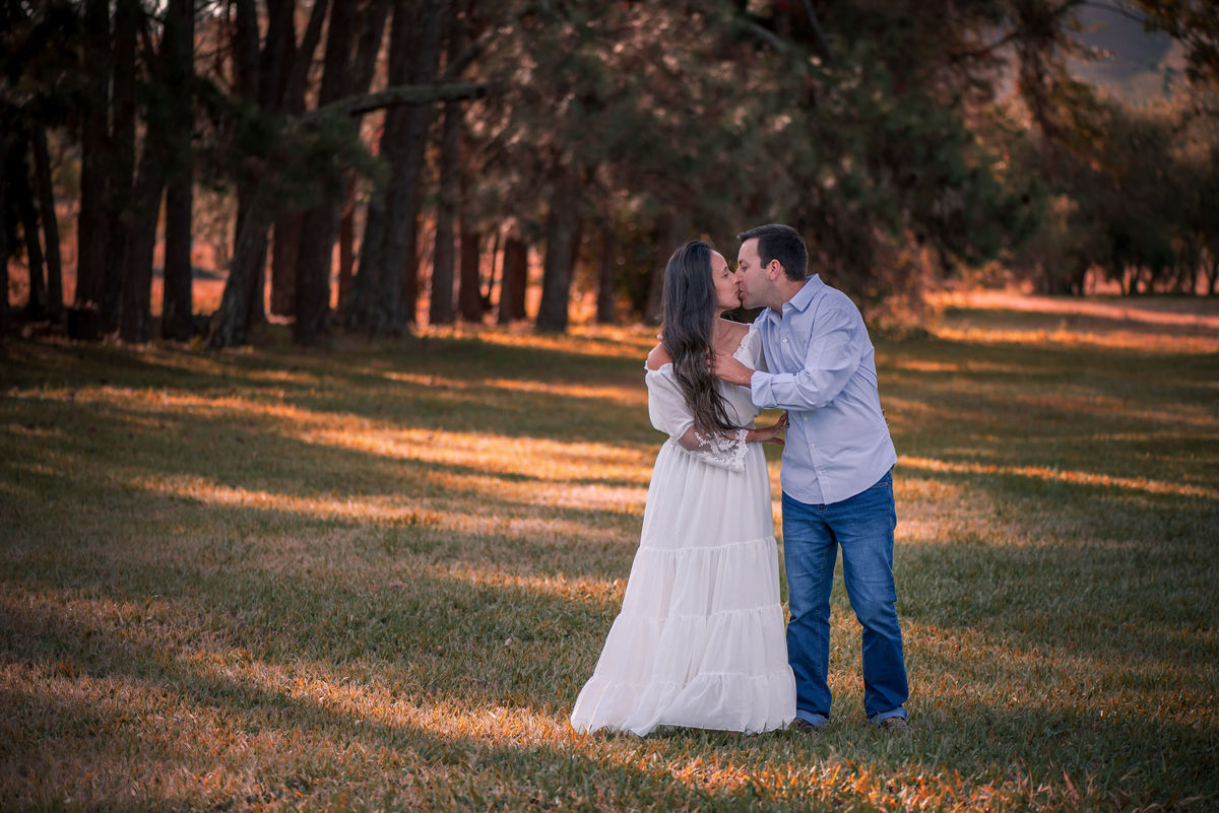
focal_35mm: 105
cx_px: 610
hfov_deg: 19.4
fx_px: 3557
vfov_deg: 13.1
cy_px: 406
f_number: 2.8
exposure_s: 1/400
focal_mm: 105
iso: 160
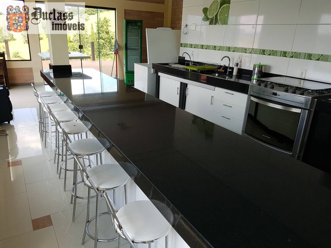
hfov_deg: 67.3
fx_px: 249
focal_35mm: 26
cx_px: 166
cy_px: 124
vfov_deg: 53.1
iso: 50
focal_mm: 4.2
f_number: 1.7
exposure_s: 1/230
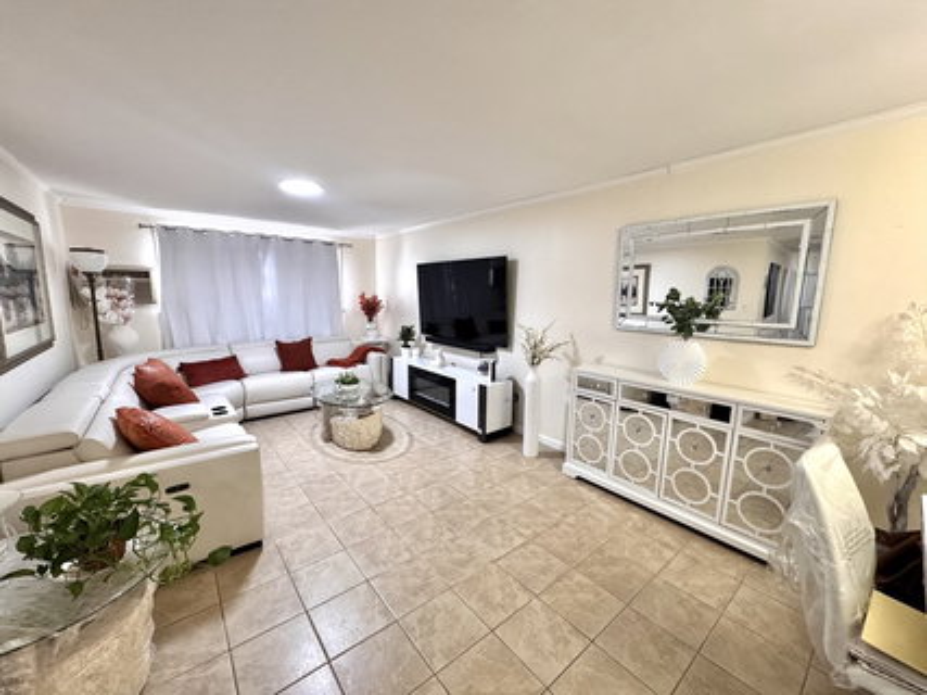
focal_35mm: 14
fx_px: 375
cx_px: 464
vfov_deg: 85.6
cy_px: 348
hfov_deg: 102.1
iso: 320
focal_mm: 2.22
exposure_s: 1/60
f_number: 2.2
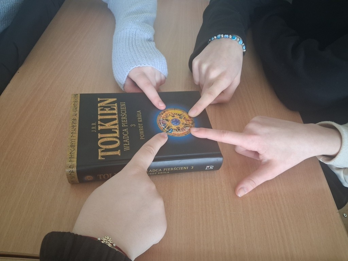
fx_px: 271
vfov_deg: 51.4
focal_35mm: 27
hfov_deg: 65.3
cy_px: 130
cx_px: 174
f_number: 1.8
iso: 500
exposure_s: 1/60
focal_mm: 4
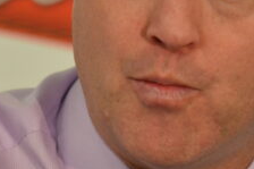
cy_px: 61
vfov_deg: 1.7
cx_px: 92
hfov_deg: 2.5
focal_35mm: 822
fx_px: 5795
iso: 800
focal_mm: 160
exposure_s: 1/100
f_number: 2.8
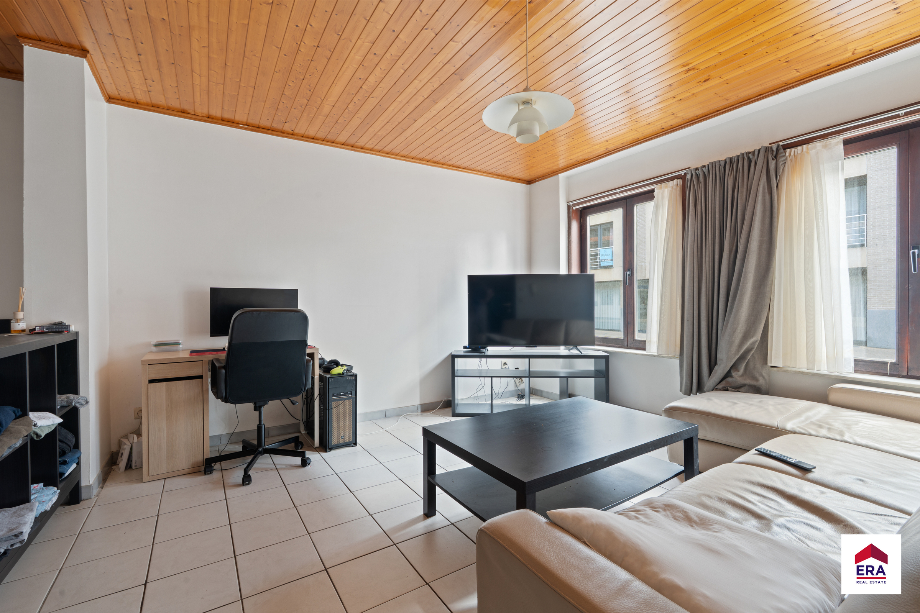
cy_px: 306
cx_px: 460
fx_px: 422
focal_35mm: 16
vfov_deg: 72.1
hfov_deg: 95.0
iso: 200
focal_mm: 16.5
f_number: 11
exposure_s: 6
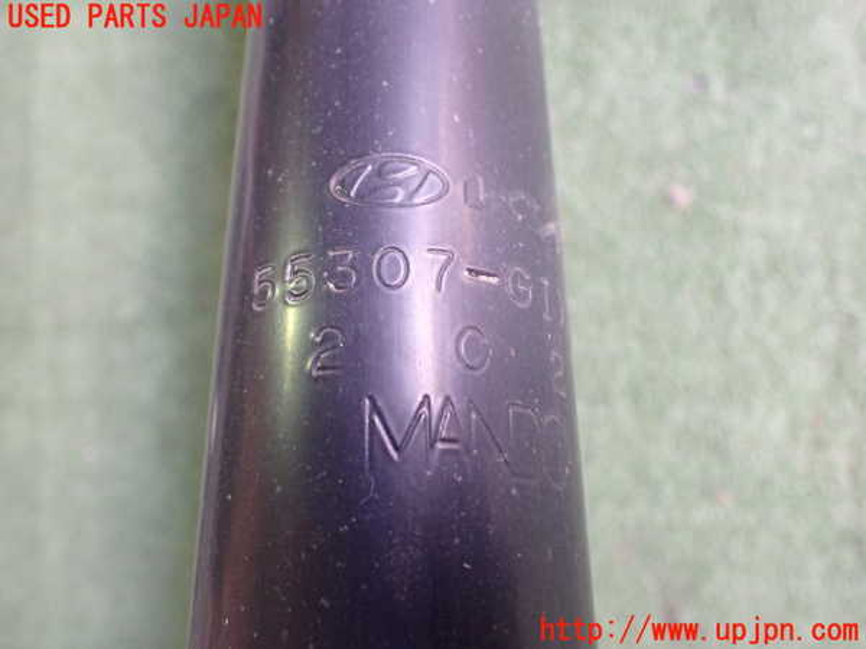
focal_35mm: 30
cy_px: 324
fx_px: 751
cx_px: 433
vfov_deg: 46.8
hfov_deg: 60.0
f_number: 2.3
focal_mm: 5.4
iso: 800
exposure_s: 1/80
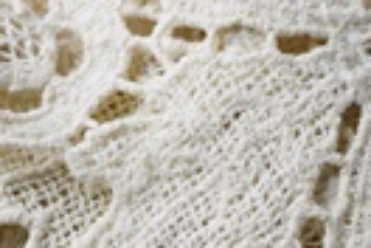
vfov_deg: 5.8
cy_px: 490
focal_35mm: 232
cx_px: 461
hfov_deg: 8.8
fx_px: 2391
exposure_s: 1/160
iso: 200
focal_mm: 34
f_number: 6.3
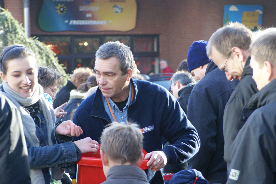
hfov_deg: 13.0
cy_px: 92
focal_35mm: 158
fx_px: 1207
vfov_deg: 8.7
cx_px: 138
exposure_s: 1/125
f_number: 5.6
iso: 400
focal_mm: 105
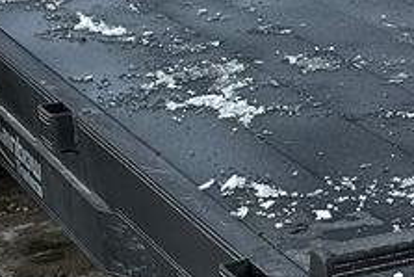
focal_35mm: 143
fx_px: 1646
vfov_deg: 9.5
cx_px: 626
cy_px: 296
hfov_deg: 13.5
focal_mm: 6.86
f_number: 1.78
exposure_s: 1/3597
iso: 80
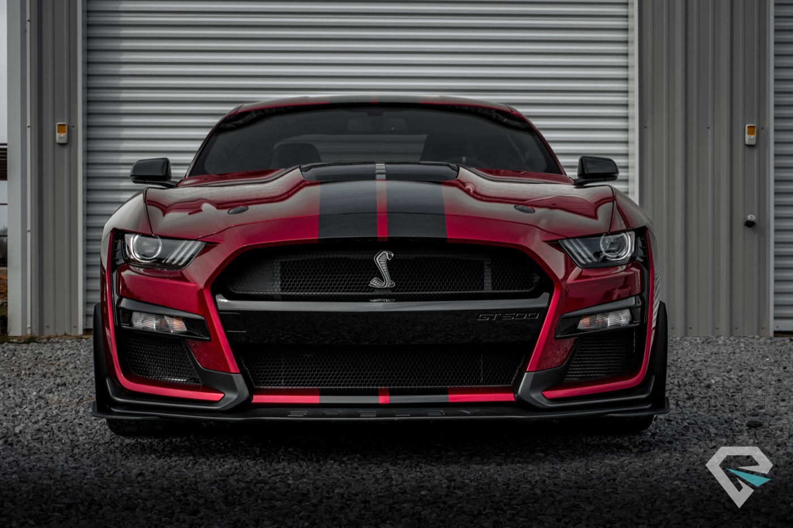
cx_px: 396
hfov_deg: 27.0
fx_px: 1652
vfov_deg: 18.2
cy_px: 264
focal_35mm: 75
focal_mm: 50
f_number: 5.6
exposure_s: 1/1250
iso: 125
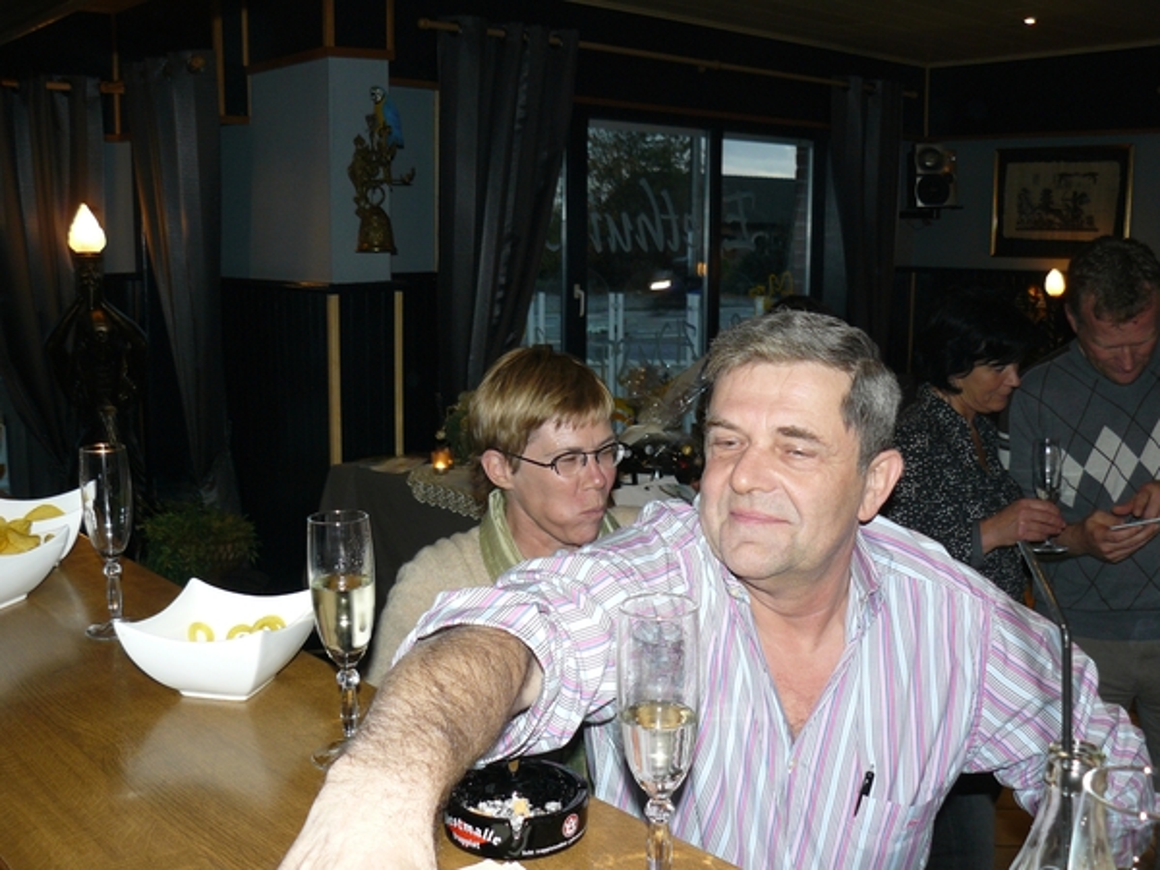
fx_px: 1206
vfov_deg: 39.7
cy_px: 435
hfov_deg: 51.4
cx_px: 580
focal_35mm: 36
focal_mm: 6
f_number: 2.8
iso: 100
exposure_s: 1/30
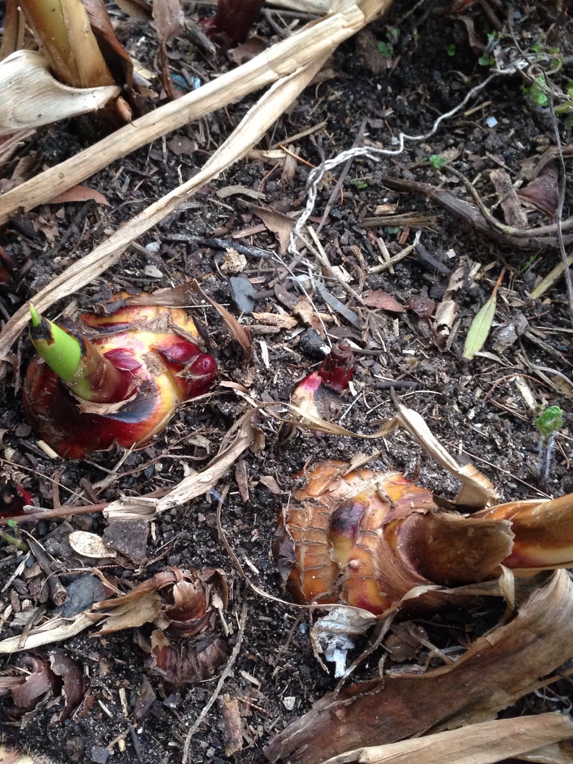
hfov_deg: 29.5
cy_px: 396
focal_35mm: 49
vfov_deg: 38.9
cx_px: 195
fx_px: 1082
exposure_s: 1/20
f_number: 2.4
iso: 200
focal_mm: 4.12
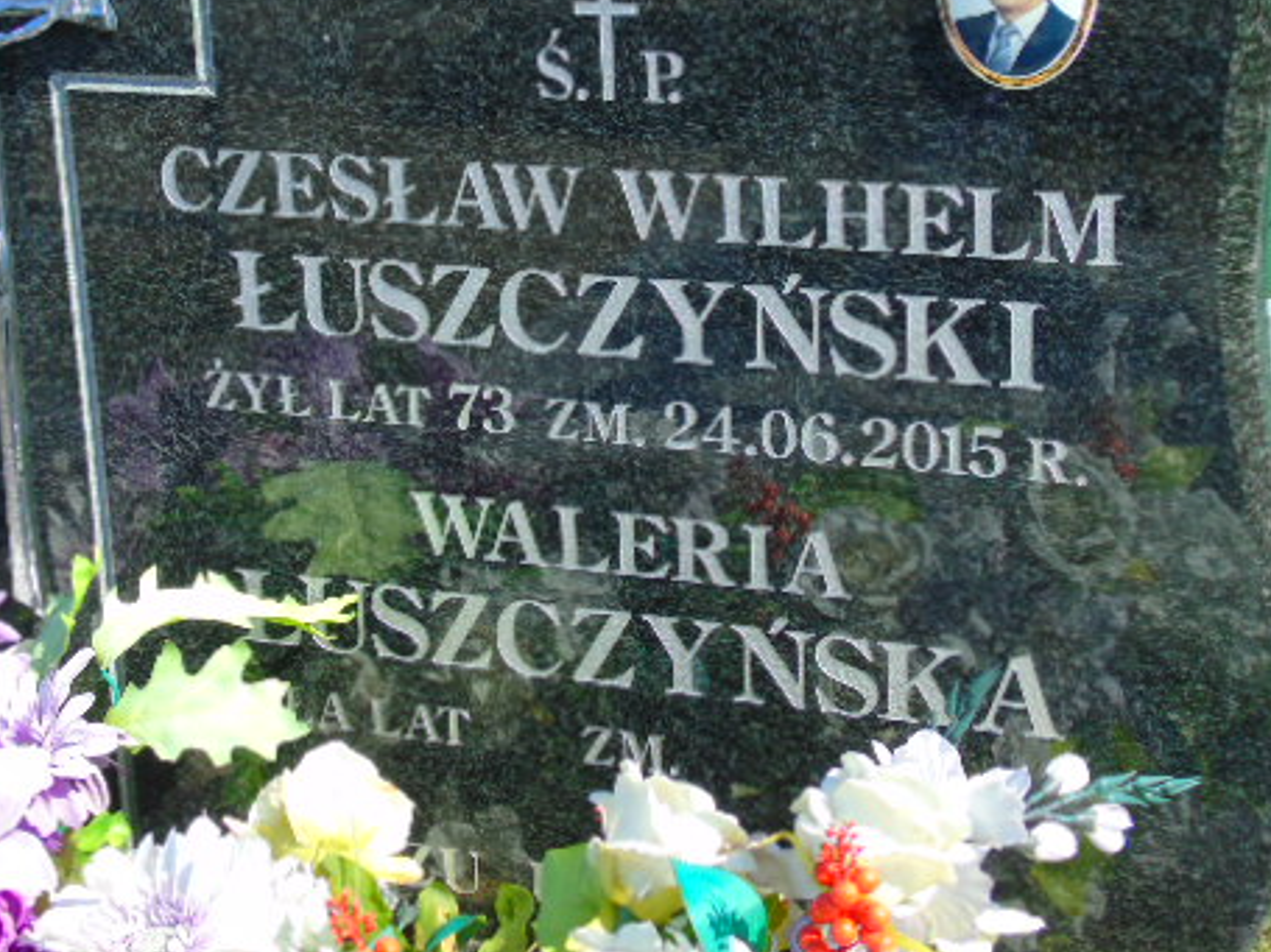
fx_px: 2790
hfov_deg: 25.6
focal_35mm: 76
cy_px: 290
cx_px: 489
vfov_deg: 19.3
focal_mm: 9.6
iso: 80
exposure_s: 1/320
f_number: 4.3
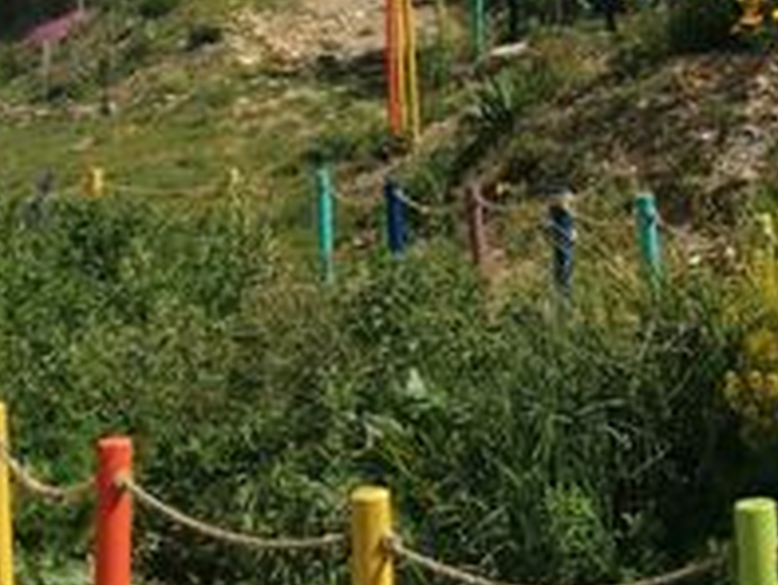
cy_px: 12
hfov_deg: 23.5
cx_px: 810
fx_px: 1777
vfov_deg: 18.2
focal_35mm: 79
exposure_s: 1/2513
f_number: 1.8
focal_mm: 3.46
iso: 50
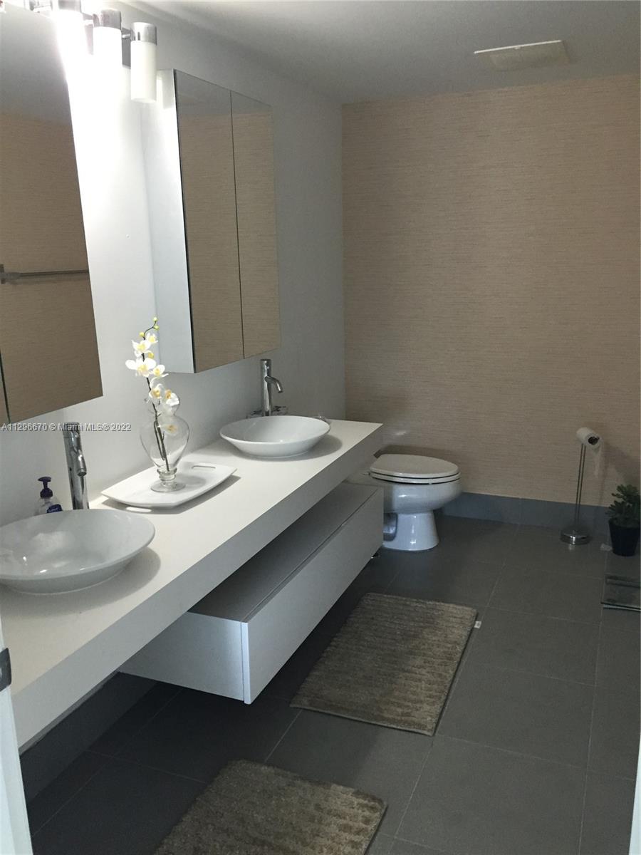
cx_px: 320
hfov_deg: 48.2
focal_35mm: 29
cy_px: 428
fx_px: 716
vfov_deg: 61.7
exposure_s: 1/30
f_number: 2.2
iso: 125
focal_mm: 4.15
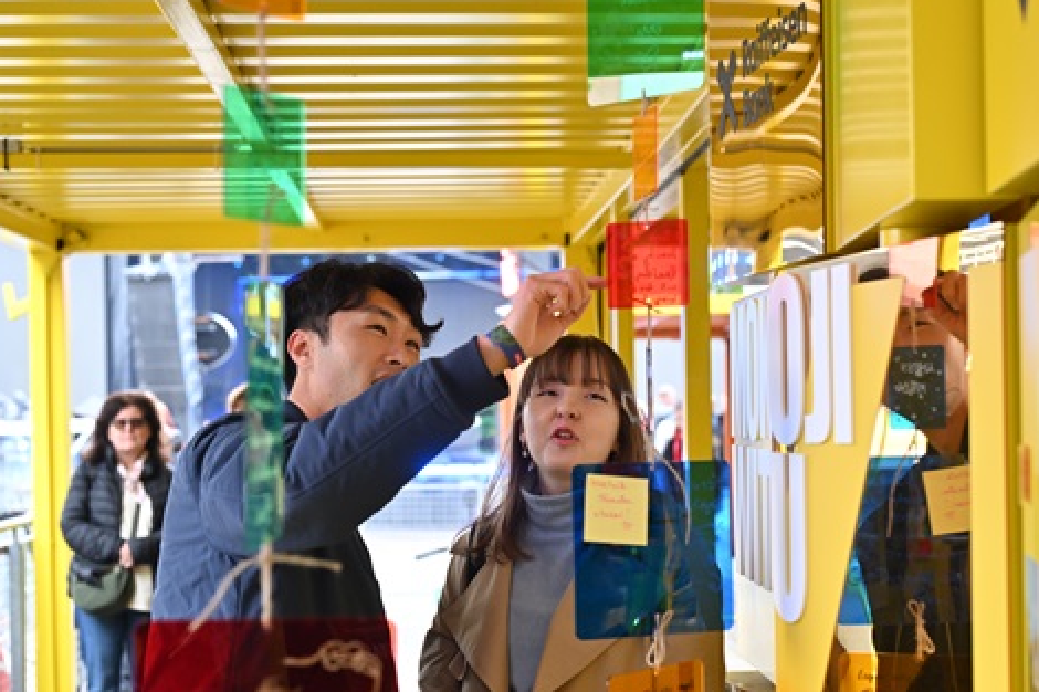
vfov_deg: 19.7
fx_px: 1991
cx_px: 579
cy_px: 413
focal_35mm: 69
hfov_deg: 29.2
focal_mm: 54
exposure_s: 1/125
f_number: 4
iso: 1000
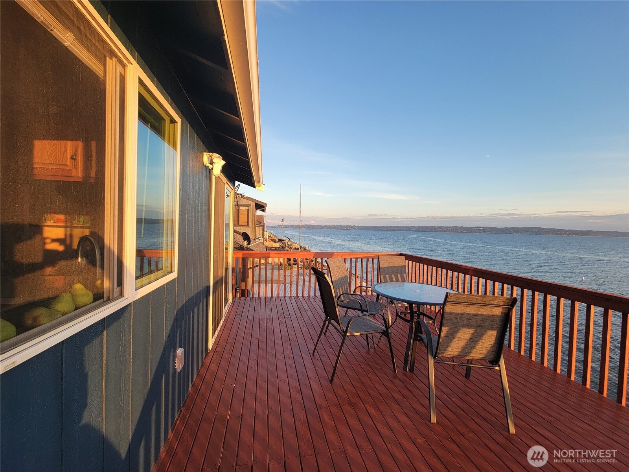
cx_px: 314
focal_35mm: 13
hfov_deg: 106.2
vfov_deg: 89.9
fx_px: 236
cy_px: 236
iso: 50
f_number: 2.2
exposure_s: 1/195
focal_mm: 2.2
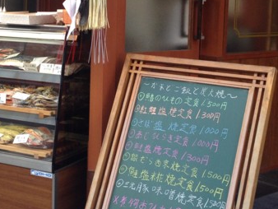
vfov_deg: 18.7
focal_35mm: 78
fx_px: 627
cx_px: 115
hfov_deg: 25.0
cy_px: 32
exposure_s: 1/120
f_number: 2.4
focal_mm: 4.12
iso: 80
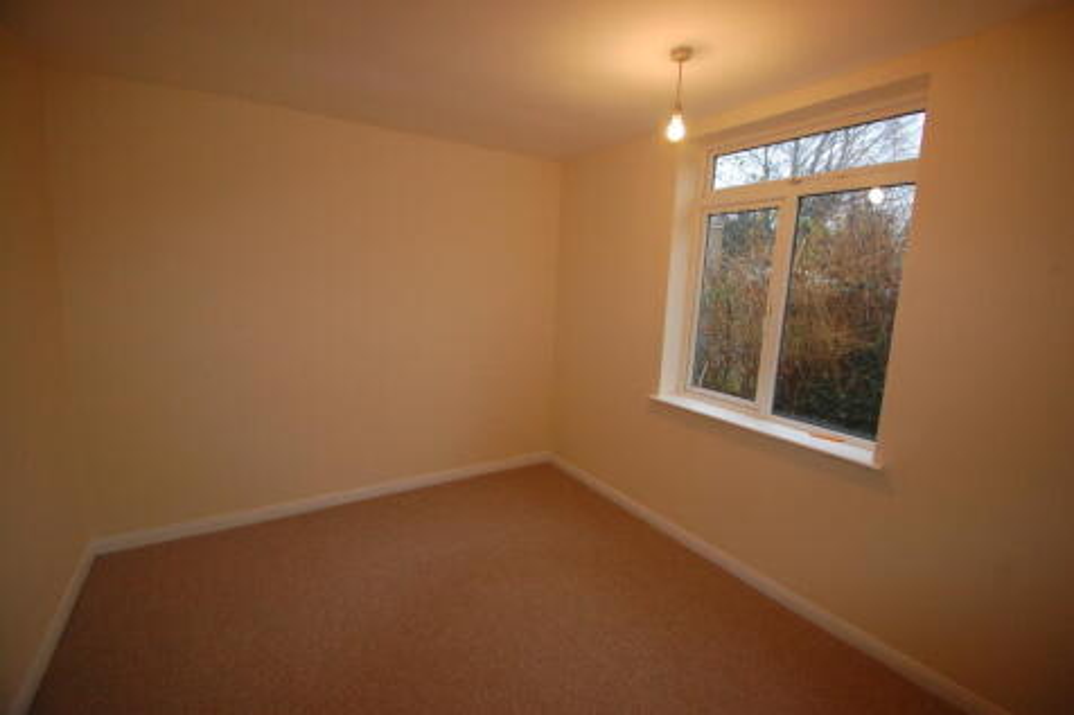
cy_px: 358
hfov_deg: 100.4
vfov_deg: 77.3
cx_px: 537
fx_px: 447
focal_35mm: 15
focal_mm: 10
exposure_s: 1/200
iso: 800
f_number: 3.5
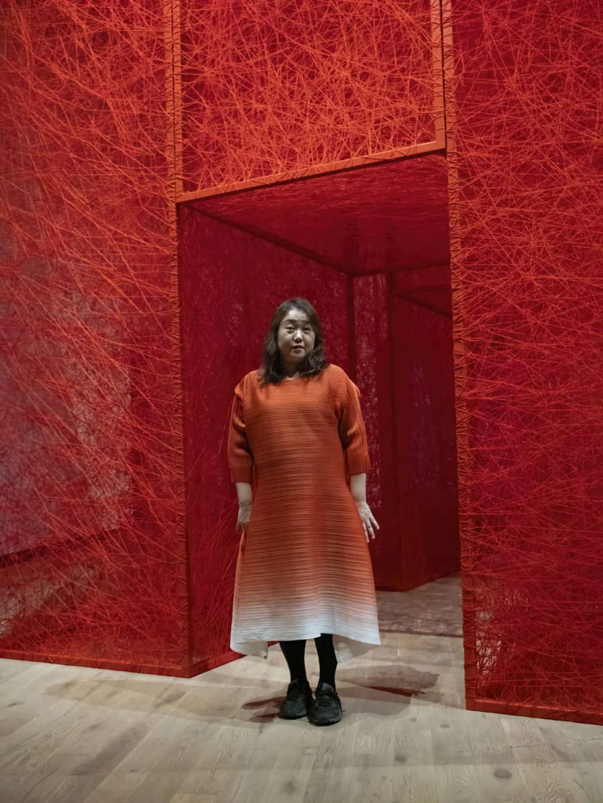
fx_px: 836
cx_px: 302
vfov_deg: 51.3
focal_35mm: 36
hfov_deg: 39.7
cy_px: 402
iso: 16000
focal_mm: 18
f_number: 3.2
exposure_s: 1/250
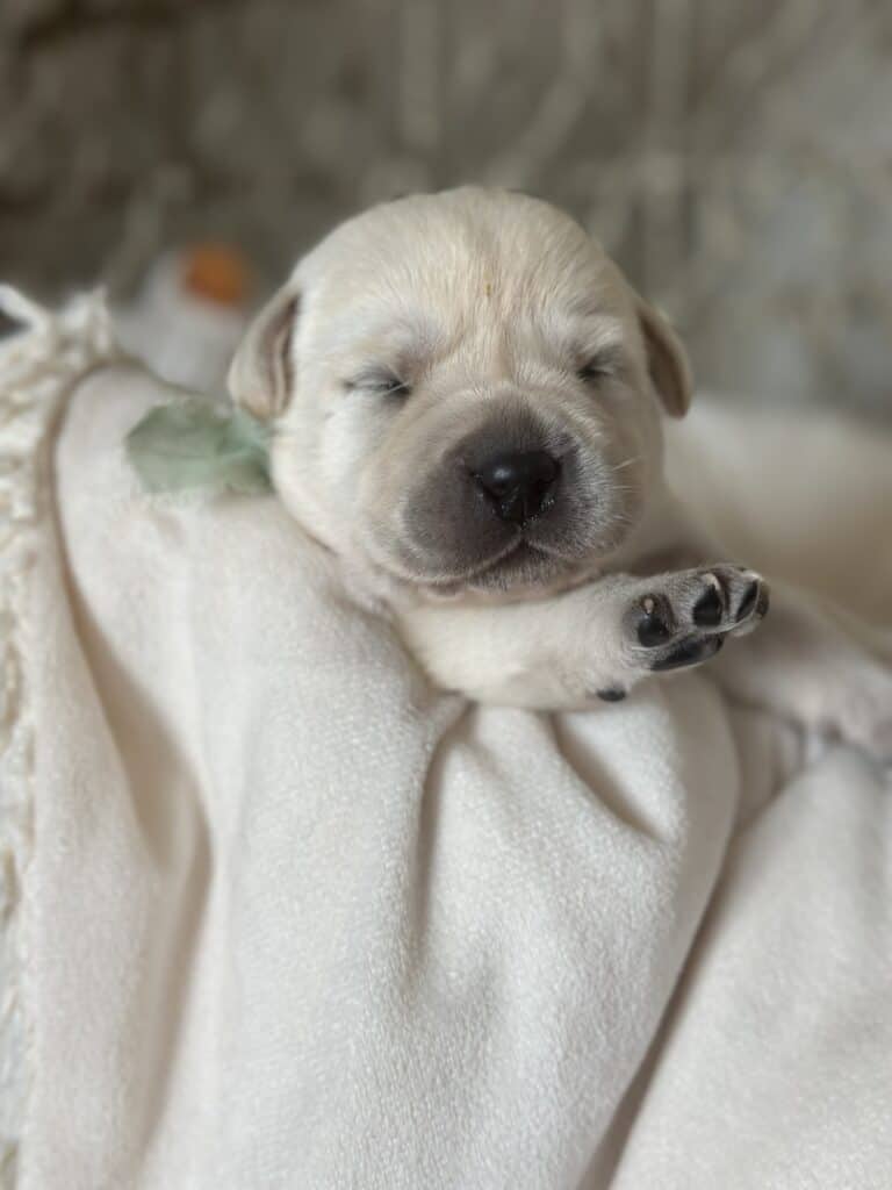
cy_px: 595
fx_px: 1649
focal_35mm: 48
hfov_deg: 30.3
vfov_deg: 39.7
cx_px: 446
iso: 160
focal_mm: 6.86
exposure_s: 1/120
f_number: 1.78
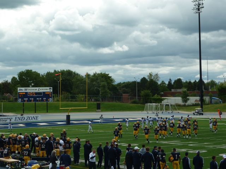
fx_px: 561
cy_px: 84
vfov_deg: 17.2
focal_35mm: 86
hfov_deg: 22.8
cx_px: 113
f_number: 4.4
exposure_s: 1/500
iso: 80
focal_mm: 14.2
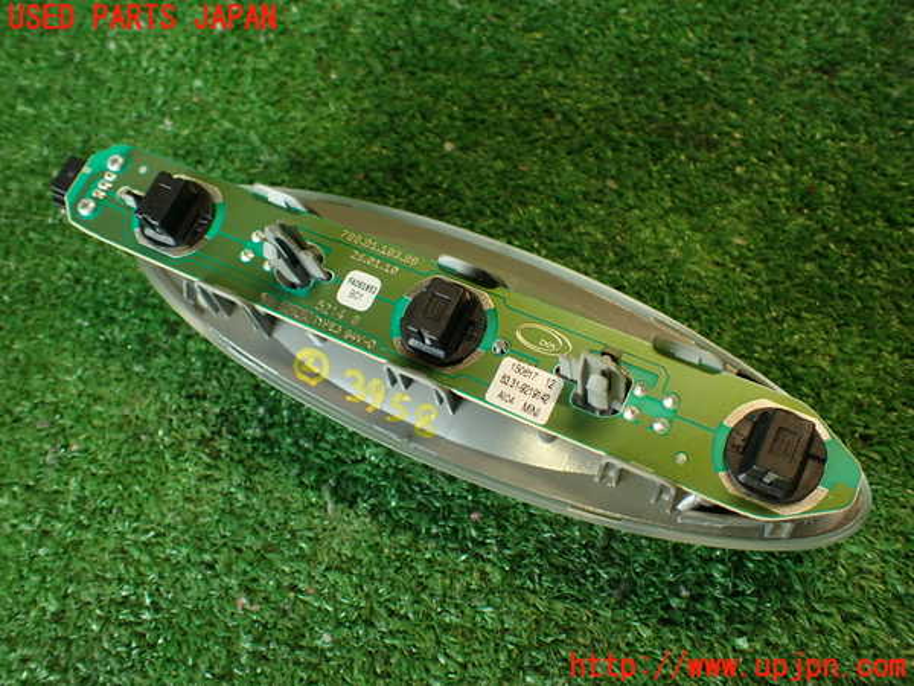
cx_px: 457
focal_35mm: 30
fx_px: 792
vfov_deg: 46.8
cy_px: 343
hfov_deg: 60.0
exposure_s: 1/50
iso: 200
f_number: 2.3
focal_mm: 5.4
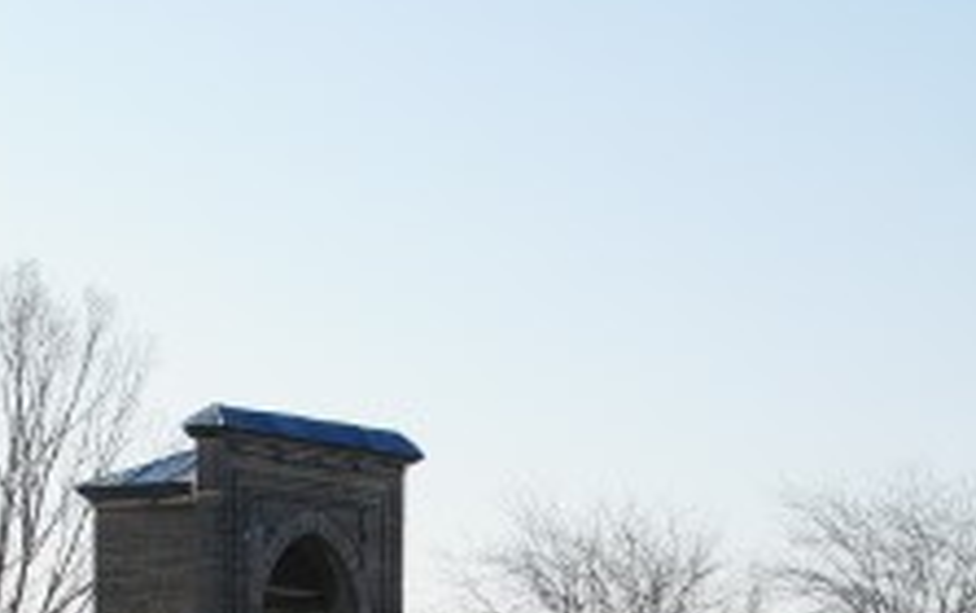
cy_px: 1425
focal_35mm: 166
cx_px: 534
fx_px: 4421
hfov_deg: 12.6
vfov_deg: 7.5
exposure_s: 1/640
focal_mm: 35
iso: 100
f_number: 5
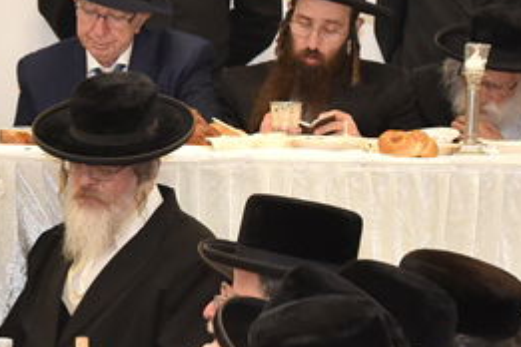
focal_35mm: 216
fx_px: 3126
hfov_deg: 9.4
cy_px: 220
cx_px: -74
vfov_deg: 6.4
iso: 1600
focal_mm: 55
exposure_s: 1/160
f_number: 5.6
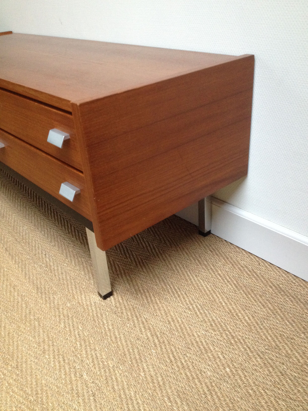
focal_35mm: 35
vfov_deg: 52.6
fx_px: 415
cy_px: 206
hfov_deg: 40.7
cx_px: 154
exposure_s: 1/20
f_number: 2.4
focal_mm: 4.28
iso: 250
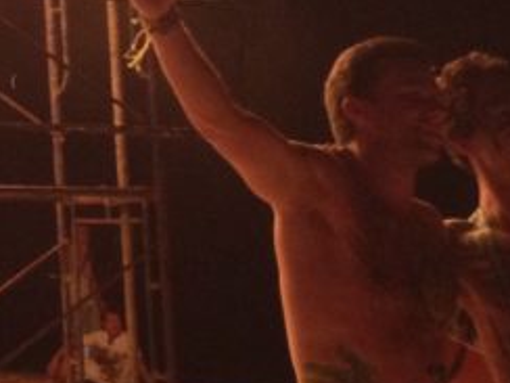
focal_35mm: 147
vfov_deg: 9.6
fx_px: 2166
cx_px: -385
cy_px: -308
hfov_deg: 12.4
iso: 200
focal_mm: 4.28
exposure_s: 1/20
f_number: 2.4
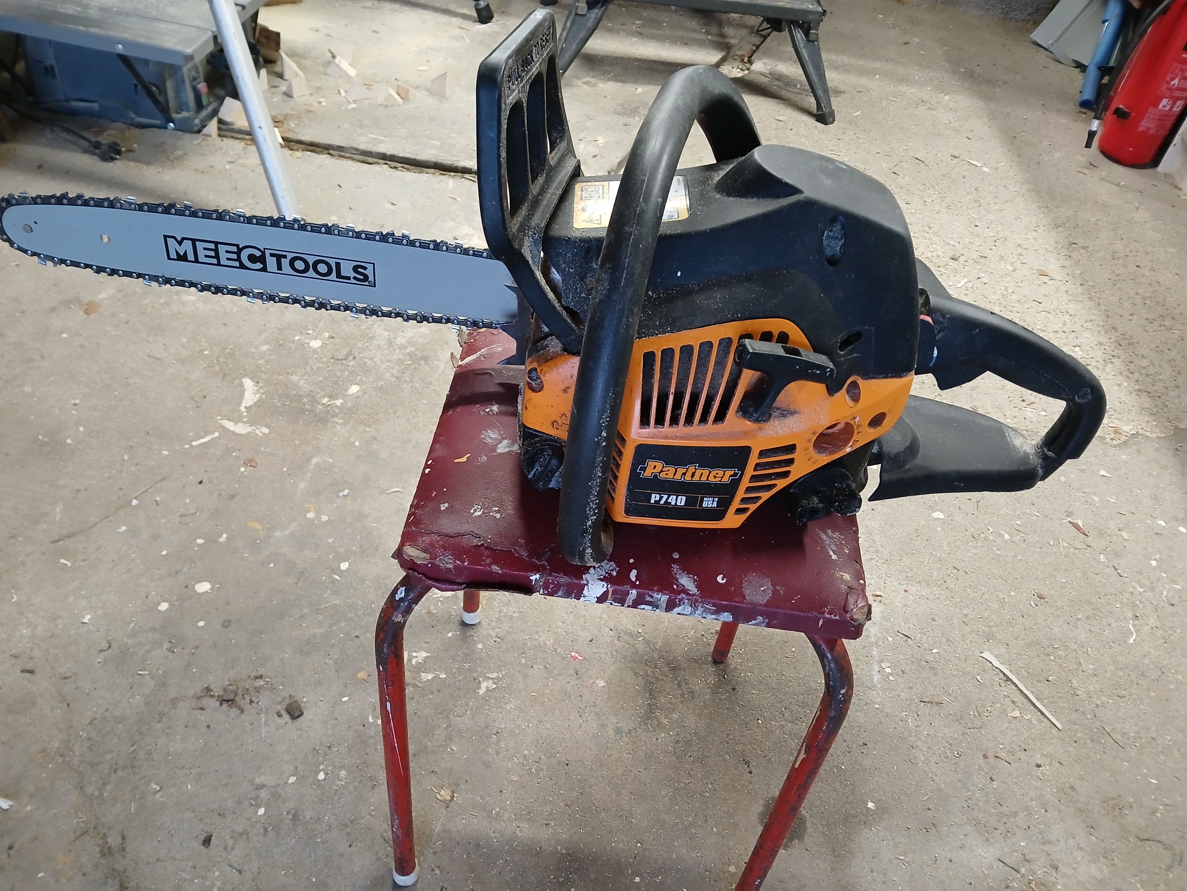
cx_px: 594
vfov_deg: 53.1
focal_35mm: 26
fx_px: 892
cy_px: 446
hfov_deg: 67.3
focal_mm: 3.98
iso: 200
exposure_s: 1/50
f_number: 1.8
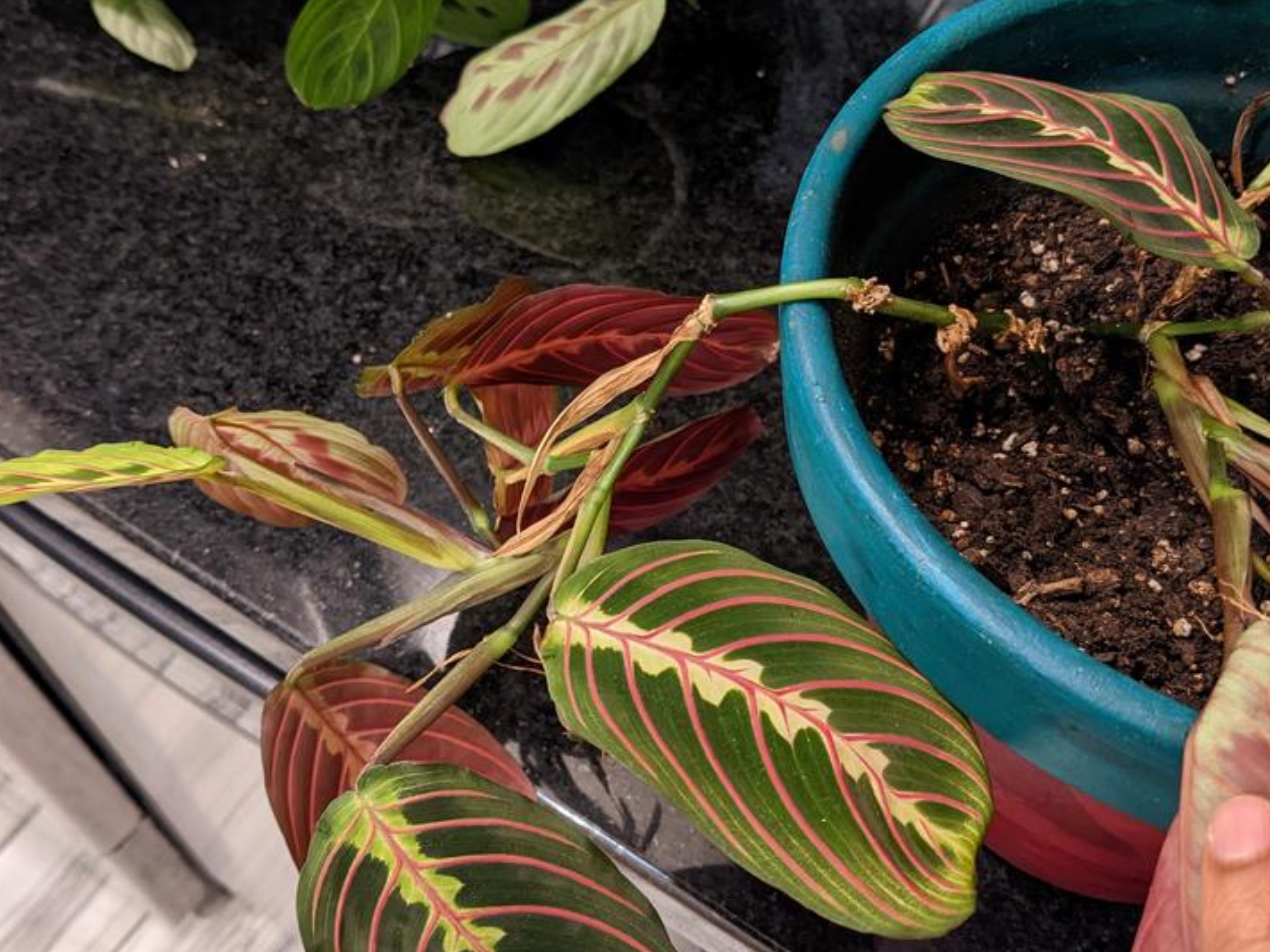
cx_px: 652
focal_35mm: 38
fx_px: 1394
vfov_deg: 37.7
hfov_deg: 49.0
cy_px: 425
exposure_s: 1/24
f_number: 1.73
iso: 232
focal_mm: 4.38
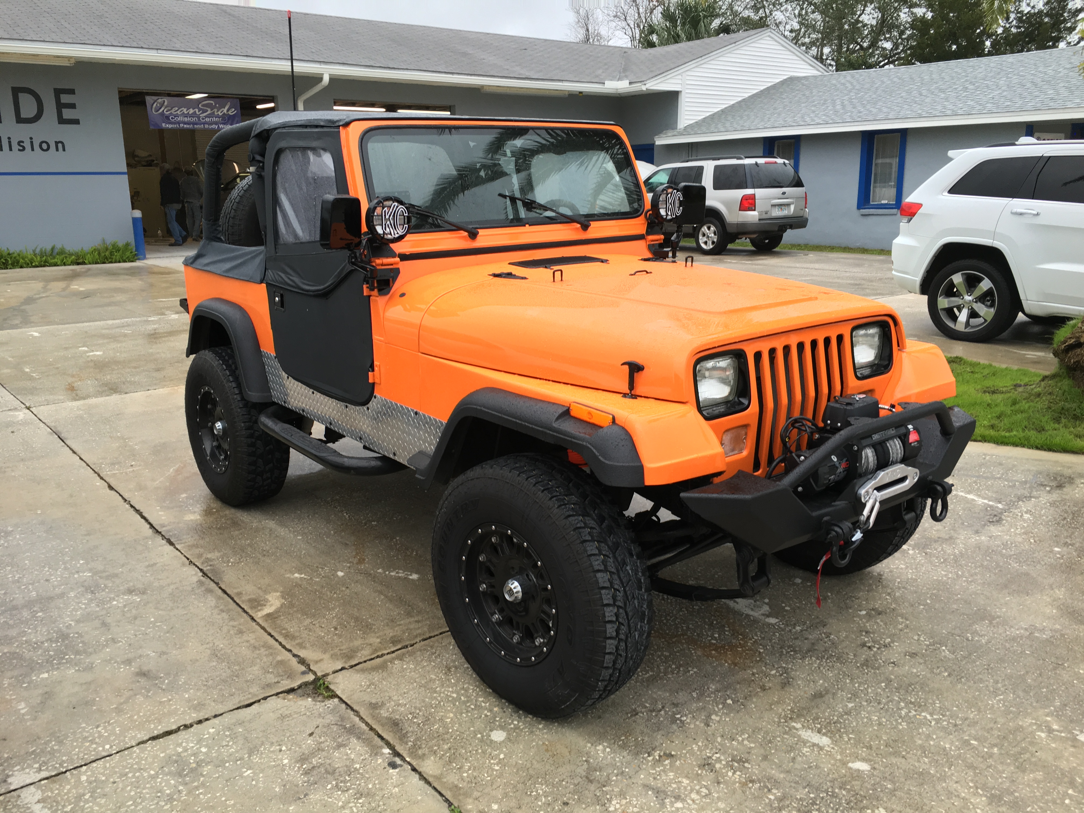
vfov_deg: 48.2
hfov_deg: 61.7
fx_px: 908
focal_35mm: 29
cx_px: 542
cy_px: 406
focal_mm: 4.15
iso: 40
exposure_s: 1/120
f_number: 2.2
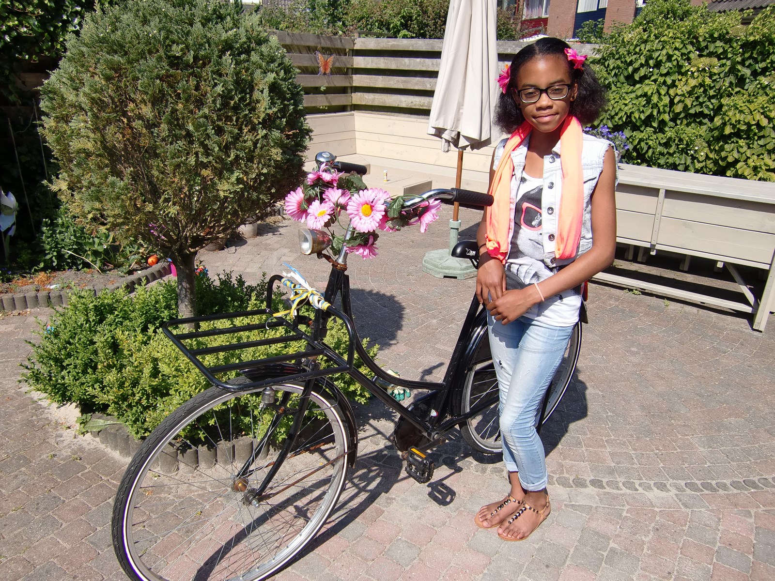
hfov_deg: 63.4
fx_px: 627
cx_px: 388
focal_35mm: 28
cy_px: 290
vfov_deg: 49.7
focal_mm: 4.9
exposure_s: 1/200
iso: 64
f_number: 7
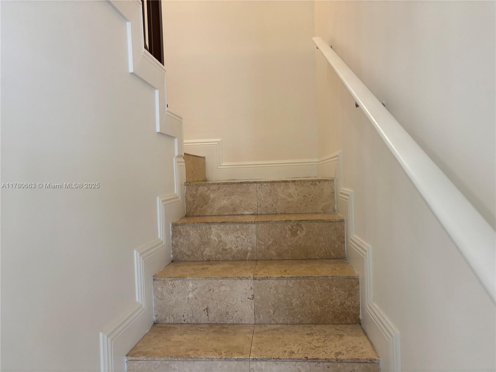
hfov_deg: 67.3
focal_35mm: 26
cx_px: 248
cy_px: 186
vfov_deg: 53.1
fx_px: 373
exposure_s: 1/120
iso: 125
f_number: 1.6
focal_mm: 5.96
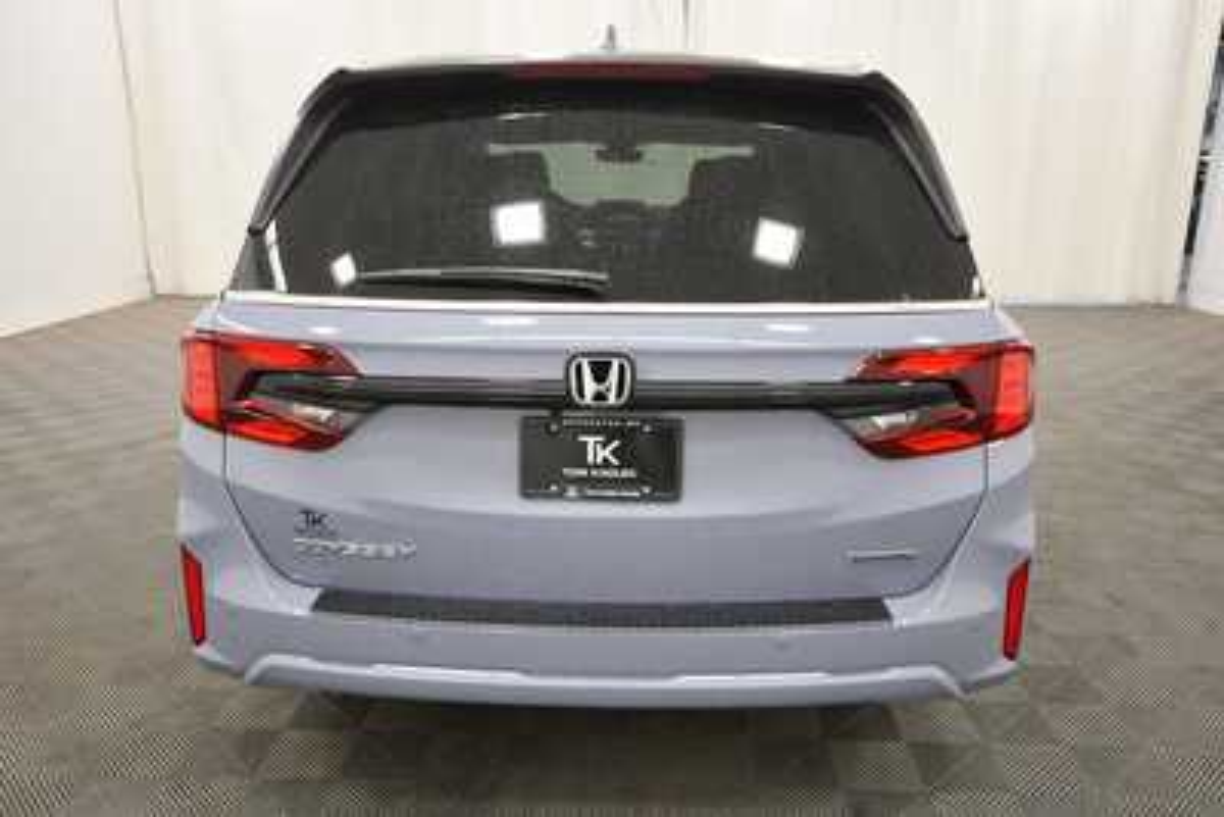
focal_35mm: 27
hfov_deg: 67.4
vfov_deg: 48.0
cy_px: 408
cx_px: 612
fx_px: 918
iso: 1100
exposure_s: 1/125
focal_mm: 18
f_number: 5.6
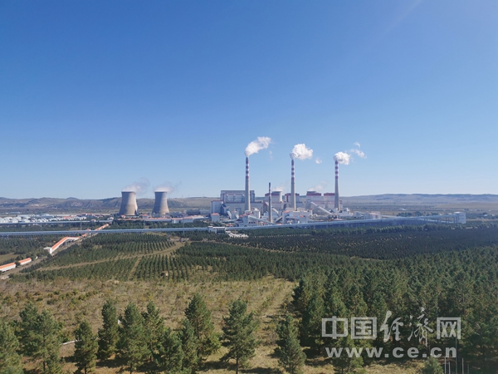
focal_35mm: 27
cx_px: 249
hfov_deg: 65.3
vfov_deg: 51.4
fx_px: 388
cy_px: 187
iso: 50
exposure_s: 1/4292
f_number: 1.8
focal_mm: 5.58
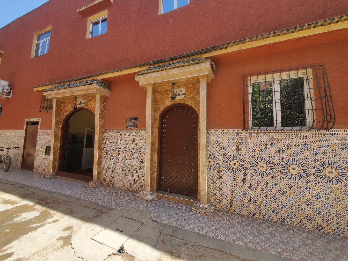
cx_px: 174
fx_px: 131
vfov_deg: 89.9
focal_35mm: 13
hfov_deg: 106.2
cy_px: 130
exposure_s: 1/380
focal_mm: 1.8
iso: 50
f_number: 2.2
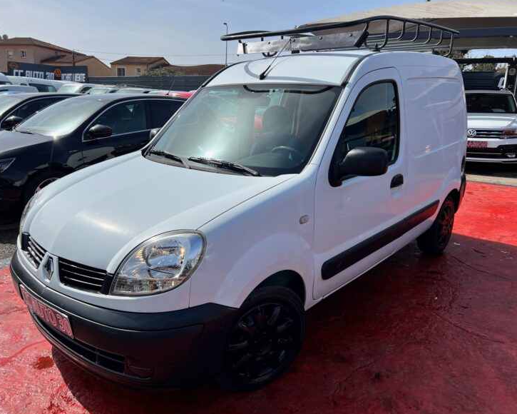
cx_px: 243
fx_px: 428
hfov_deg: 62.2
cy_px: 210
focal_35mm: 28
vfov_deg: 51.5
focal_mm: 5.7
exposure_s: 1/5882
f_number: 1.5
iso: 50
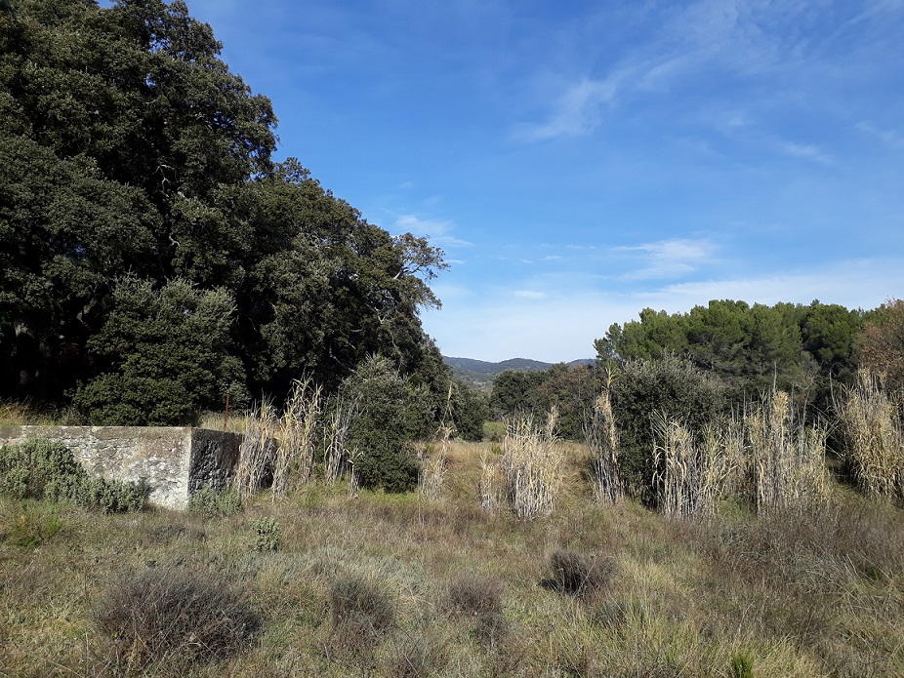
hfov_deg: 65.3
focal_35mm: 27
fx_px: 705
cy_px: 339
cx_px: 452
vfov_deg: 51.4
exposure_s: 1/1241
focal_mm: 3.6
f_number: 1.9
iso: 40
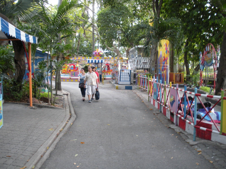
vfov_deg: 39.7
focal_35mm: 36
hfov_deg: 51.4
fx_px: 235
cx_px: 113
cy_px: 84
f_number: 3.5
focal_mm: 6.3
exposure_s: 1/60
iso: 224
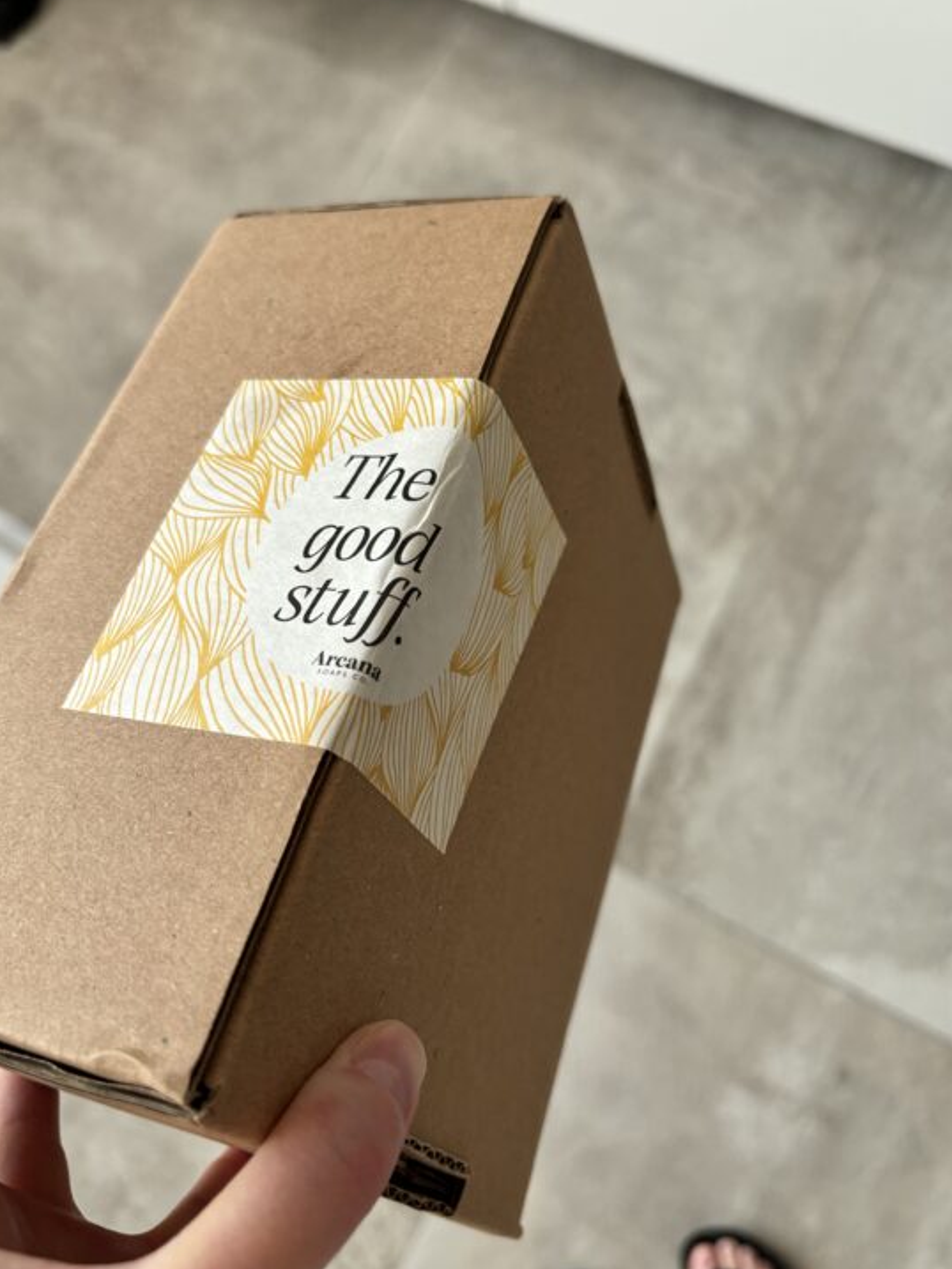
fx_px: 1063
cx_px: 467
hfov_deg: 48.2
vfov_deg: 61.6
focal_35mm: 29
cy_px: 595
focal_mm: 5.96
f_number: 1.6
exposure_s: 1/121
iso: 100
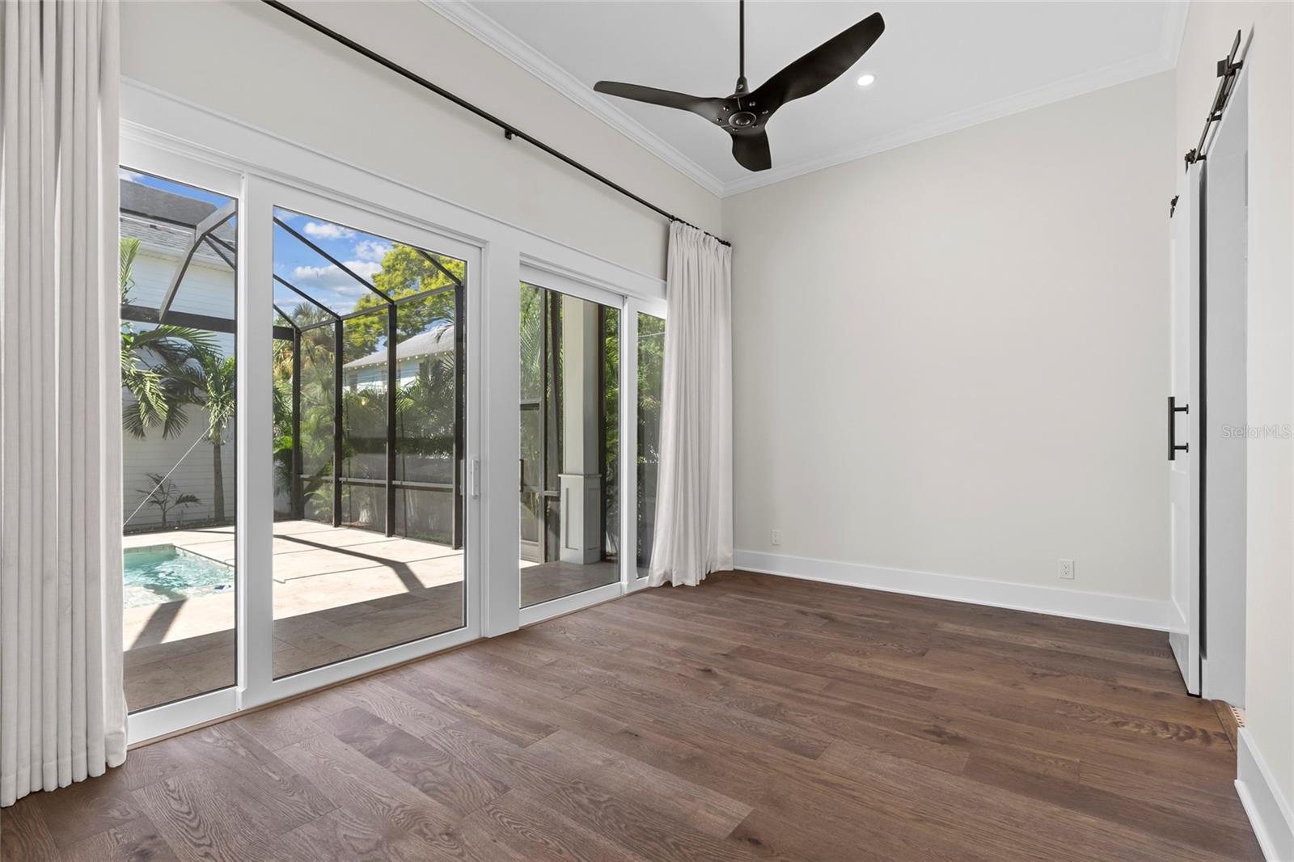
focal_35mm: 16
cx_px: 647
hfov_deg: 96.7
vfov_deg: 73.7
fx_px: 575
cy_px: 431
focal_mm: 16
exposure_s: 1/2
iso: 250
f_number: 9
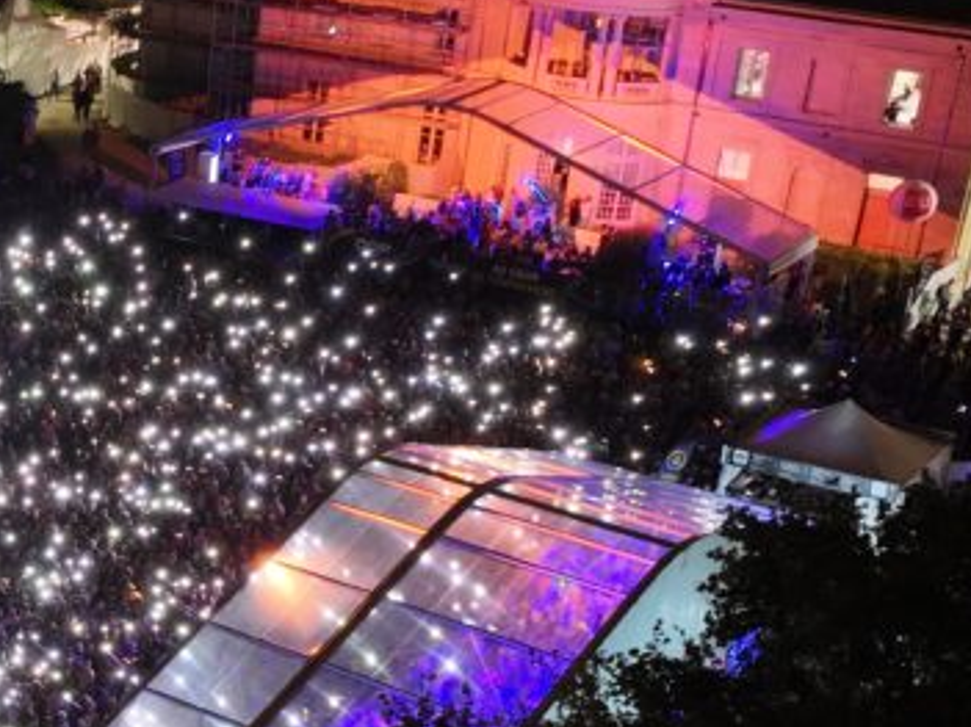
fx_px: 1963
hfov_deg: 25.0
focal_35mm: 70
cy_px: 621
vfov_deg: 20.7
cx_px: -202
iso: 860
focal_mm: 12.29
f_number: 2.8
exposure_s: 1/6.25
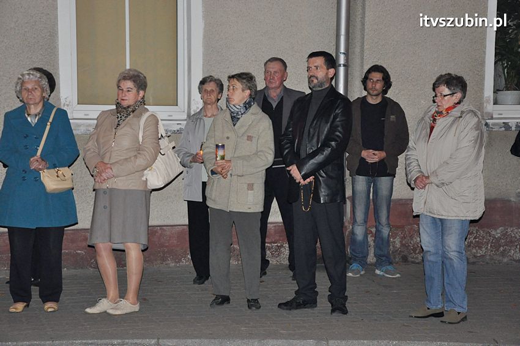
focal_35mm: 75
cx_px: 260
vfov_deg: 18.1
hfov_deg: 27.0
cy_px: 173
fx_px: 1082
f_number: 5
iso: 2000
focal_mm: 50
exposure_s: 1/60
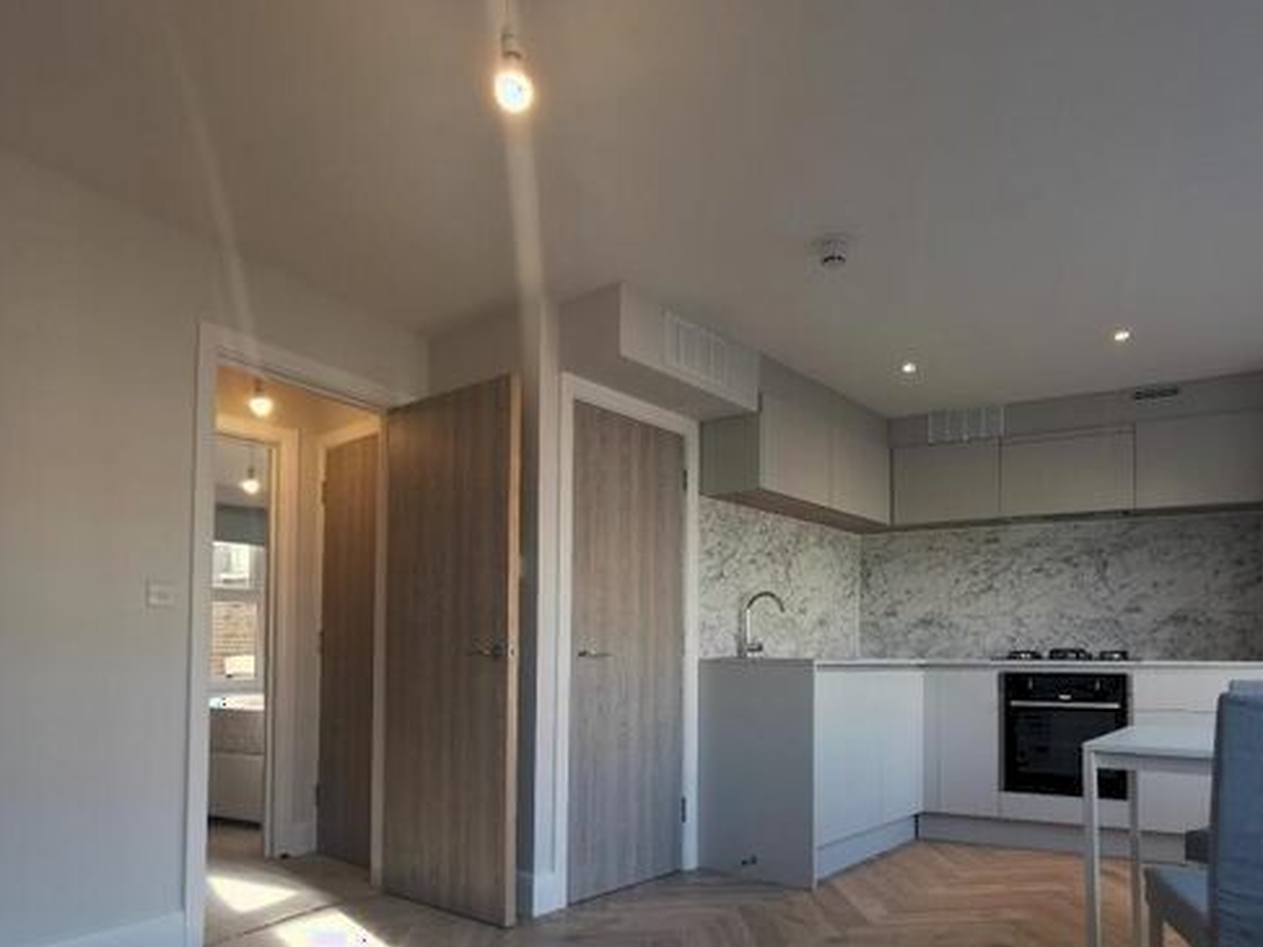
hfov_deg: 73.6
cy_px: 632
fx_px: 839
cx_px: 716
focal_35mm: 23
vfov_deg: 57.6
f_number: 2.2
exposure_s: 1/50
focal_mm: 2.35
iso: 64
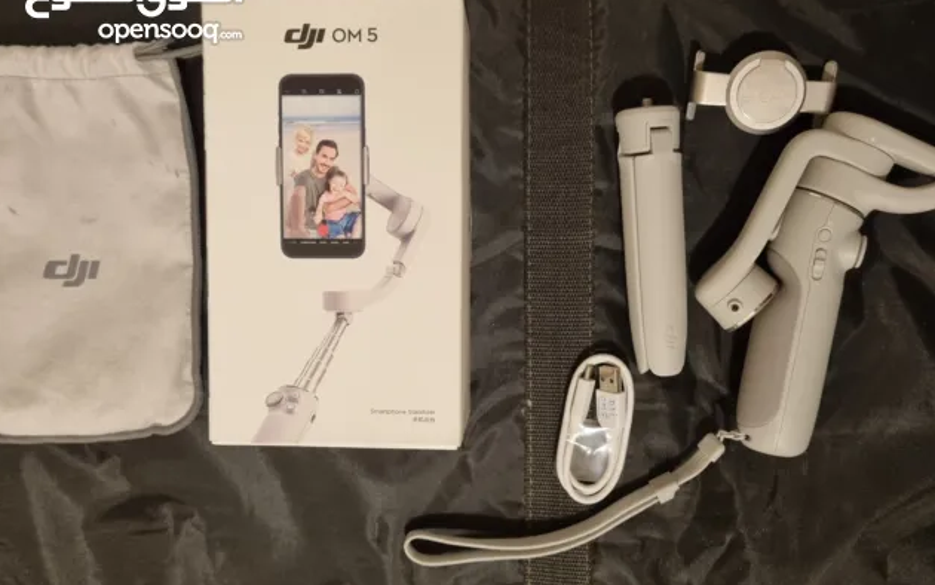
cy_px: 291
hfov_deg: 66.5
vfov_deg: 44.6
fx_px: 714
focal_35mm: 28
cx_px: 465
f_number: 1.8
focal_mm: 5.4
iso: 640
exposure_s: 1/50
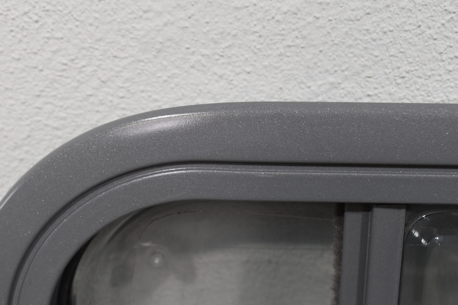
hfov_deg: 36.9
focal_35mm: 54
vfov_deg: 25.1
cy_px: 152
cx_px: 229
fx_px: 687
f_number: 7.1
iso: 400
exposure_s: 1/60
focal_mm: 36
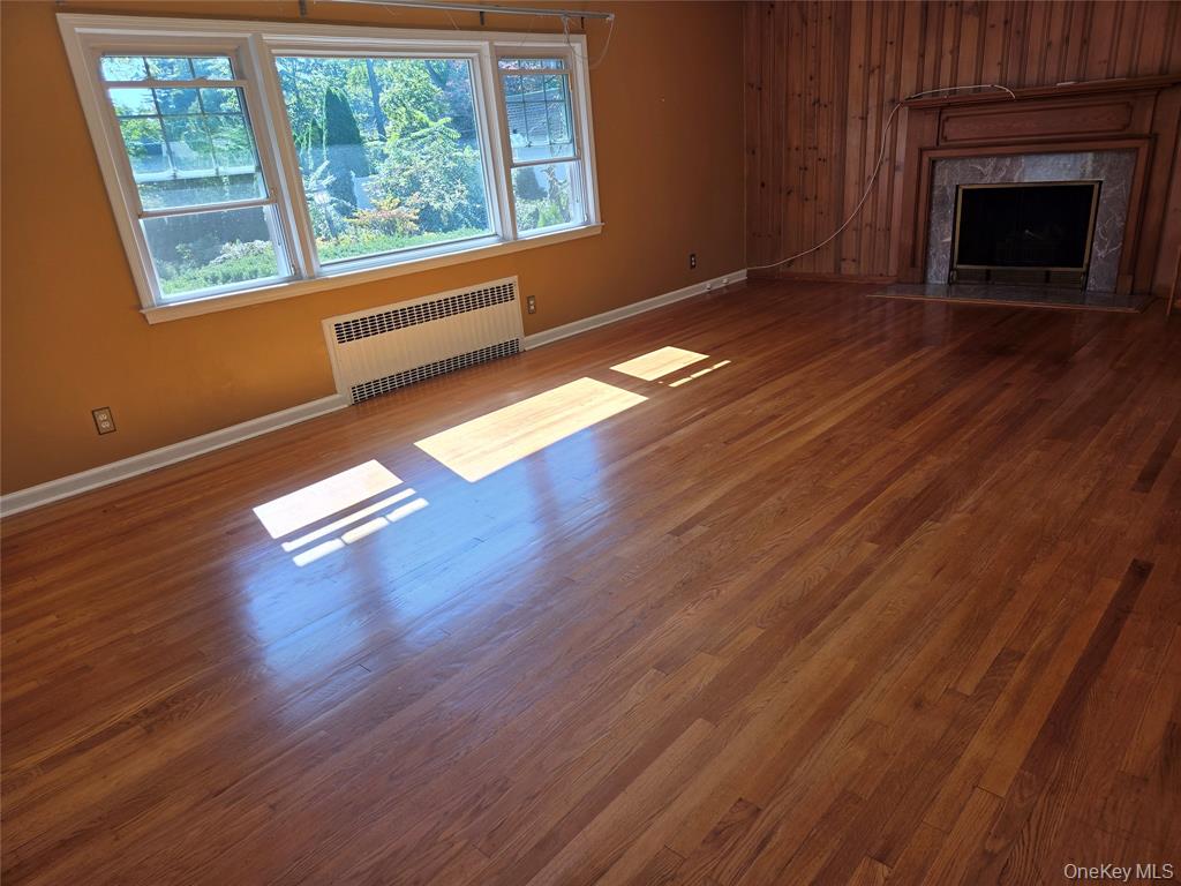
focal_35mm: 23
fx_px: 785
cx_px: 590
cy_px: 443
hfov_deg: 73.9
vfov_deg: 58.9
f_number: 1.8
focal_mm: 5.4
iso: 32
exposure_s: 1/180
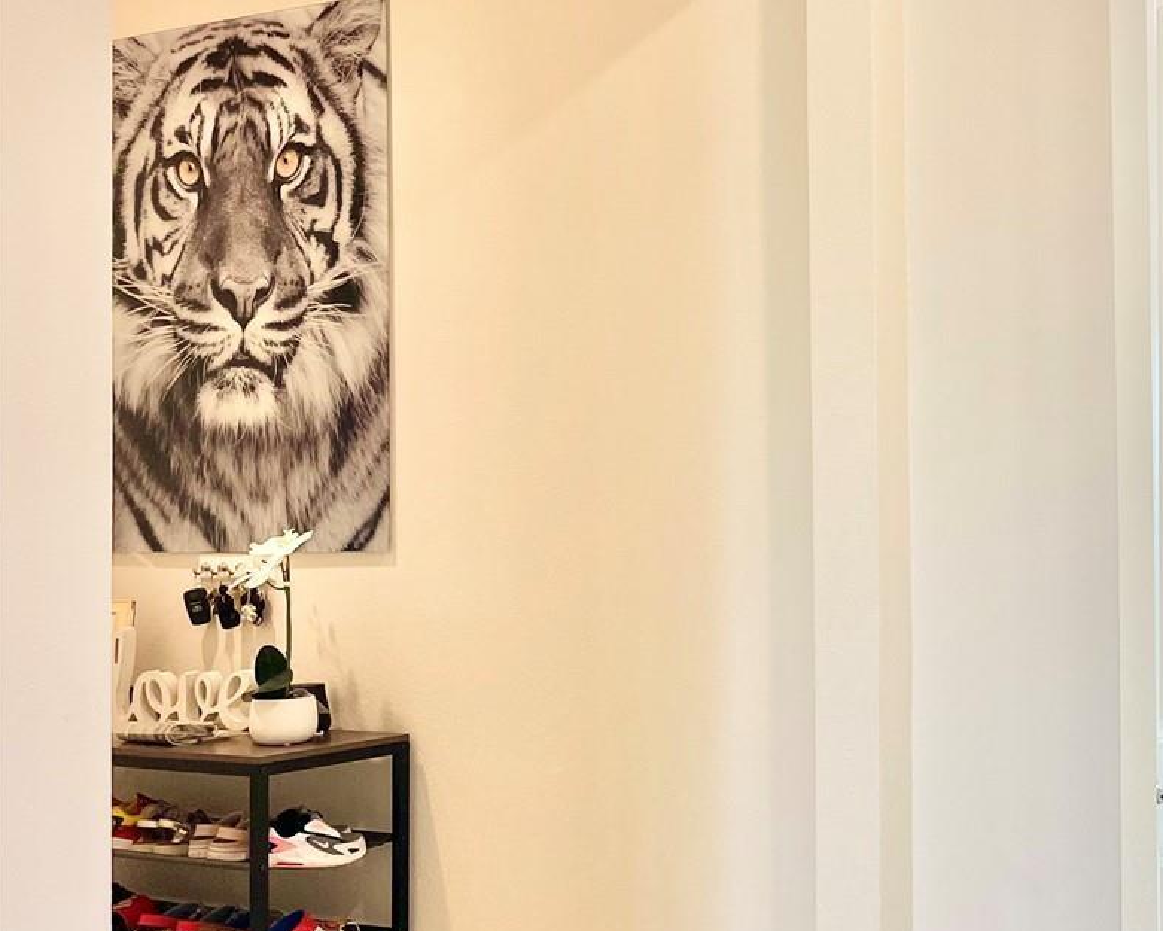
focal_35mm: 50
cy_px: 463
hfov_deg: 33.8
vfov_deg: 30.3
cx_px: 1188
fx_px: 1721
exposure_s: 1/120
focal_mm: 5.1
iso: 64
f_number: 1.6
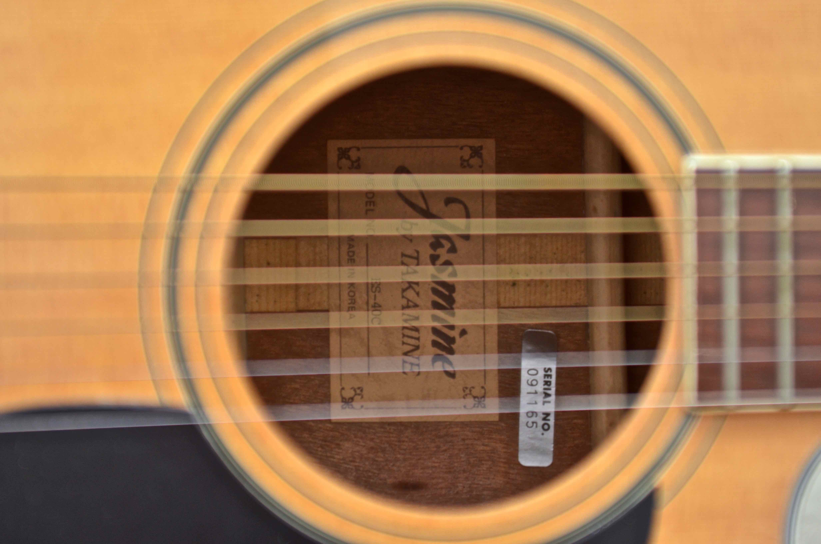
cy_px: 272
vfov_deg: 13.0
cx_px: 410
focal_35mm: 105
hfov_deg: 19.5
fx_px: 2390
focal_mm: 70
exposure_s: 1/160
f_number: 3.2
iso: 400
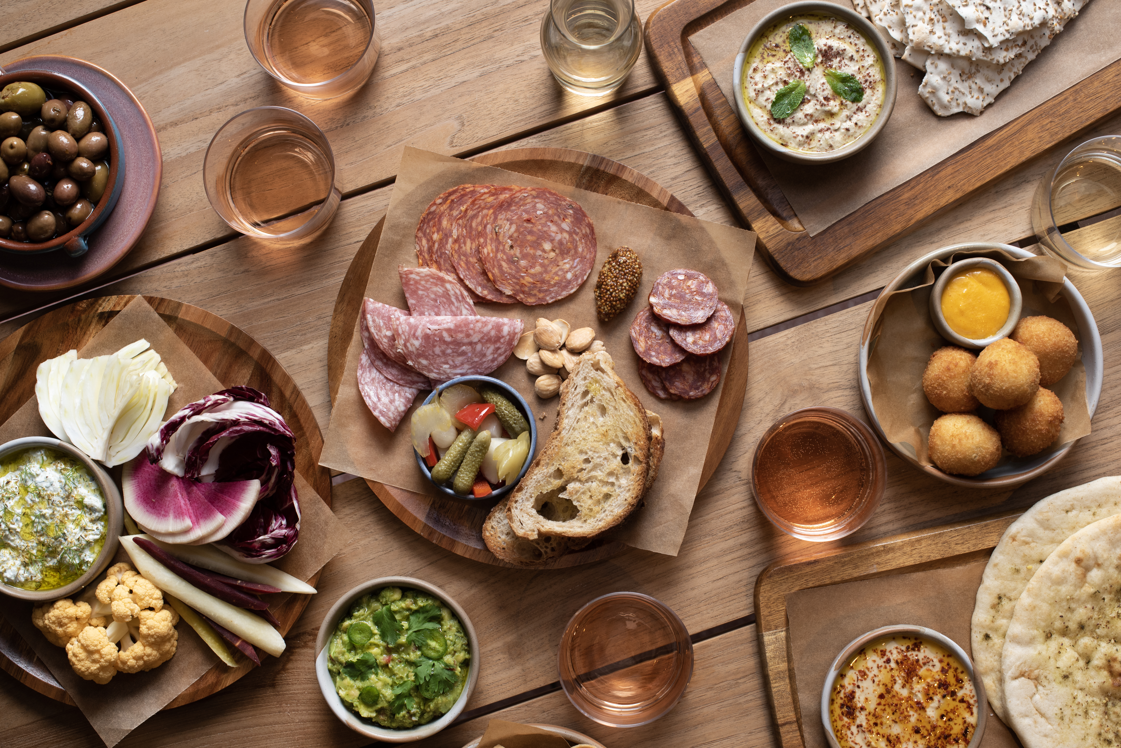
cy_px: 374
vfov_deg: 27.0
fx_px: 1557
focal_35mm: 50
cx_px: 560
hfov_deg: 39.6
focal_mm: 50
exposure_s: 1/125
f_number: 5
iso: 400
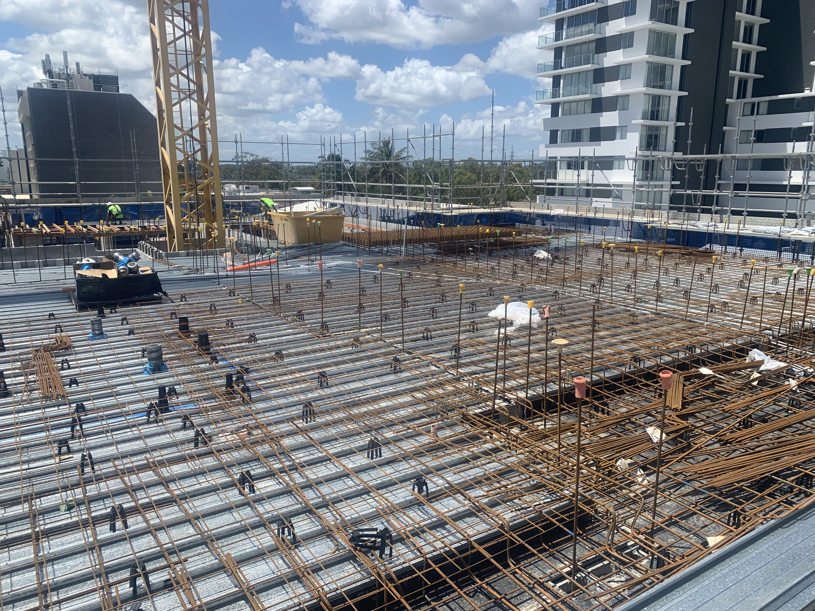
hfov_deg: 67.3
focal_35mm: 26
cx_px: 408
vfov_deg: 53.1
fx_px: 612
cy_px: 306
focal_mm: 4.25
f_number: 1.8
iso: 25
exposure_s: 1/3185
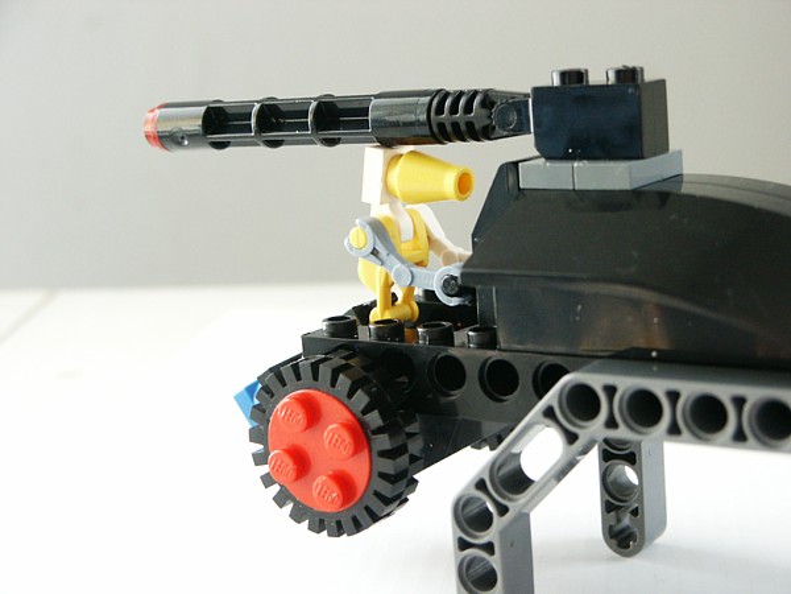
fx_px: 1782
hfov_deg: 25.0
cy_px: 297
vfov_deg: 18.9
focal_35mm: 78
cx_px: 396
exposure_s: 1/45
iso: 200
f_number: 3.6
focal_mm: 15.54
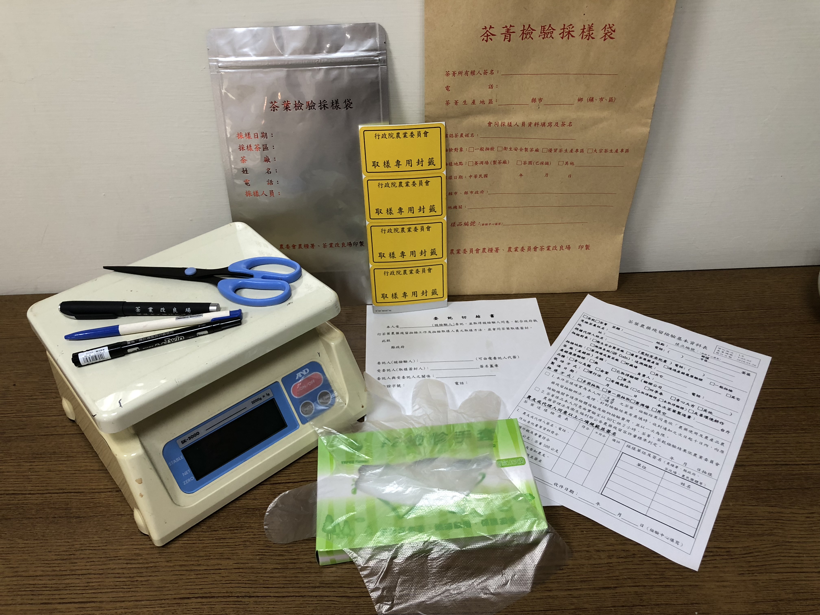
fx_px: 663
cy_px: 308
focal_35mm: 28
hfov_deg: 63.4
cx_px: 410
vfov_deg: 49.7
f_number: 1.8
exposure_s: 1/30
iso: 25
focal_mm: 4
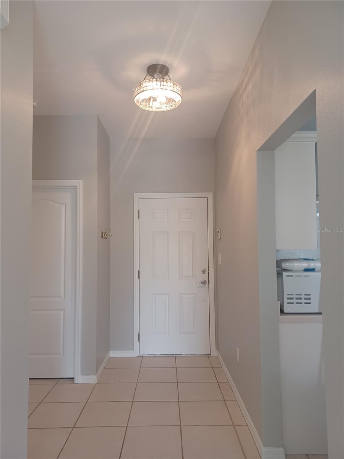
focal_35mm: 25
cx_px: 172
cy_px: 230
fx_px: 331
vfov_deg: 69.4
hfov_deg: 54.9
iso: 320
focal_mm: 4.6
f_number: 1.8
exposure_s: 1/40
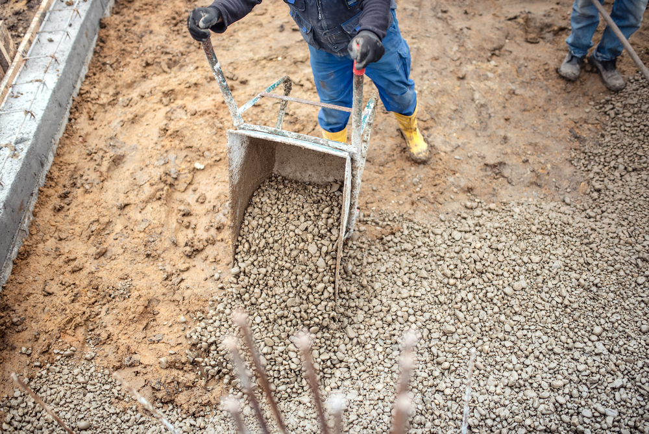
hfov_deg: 54.4
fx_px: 631
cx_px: 324
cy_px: 217
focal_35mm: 35
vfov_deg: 37.9
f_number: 1.4
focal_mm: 35
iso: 250
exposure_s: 1/1600
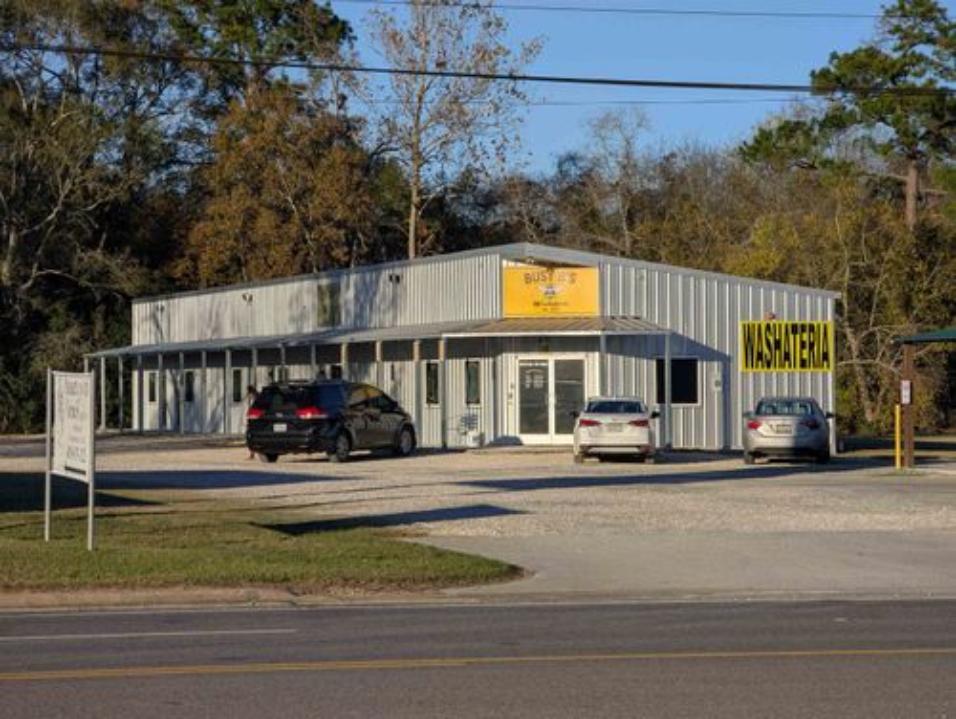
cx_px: 478
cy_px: 360
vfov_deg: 14.0
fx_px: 2930
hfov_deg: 18.5
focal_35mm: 106
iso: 33
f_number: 3.5
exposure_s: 1/1144
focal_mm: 19
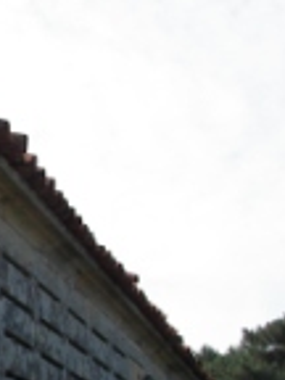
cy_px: 319
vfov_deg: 17.4
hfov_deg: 12.7
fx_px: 1229
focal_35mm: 112
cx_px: -100
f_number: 2.8
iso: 50
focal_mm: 6
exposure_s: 1/640
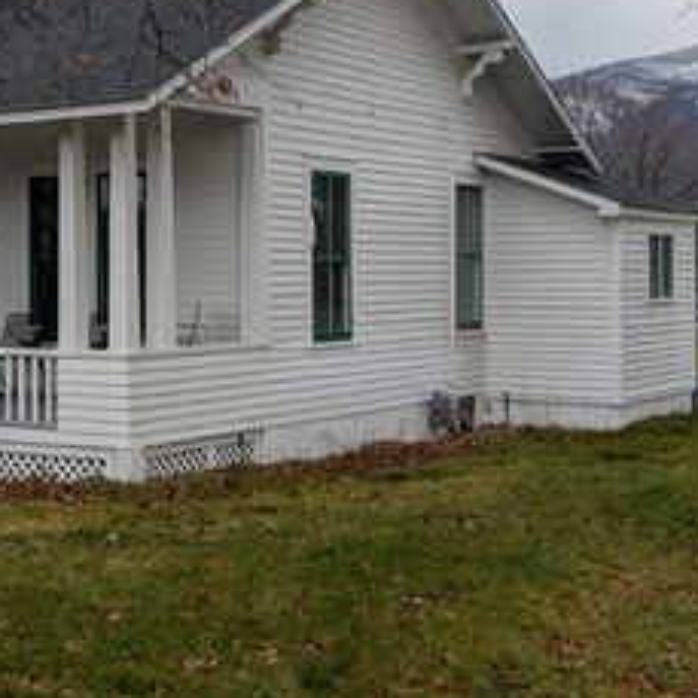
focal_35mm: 63
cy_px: 261
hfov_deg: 26.7
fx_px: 1437
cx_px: 131
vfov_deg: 27.2
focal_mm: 6.9
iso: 21
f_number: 1.68
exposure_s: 1/590
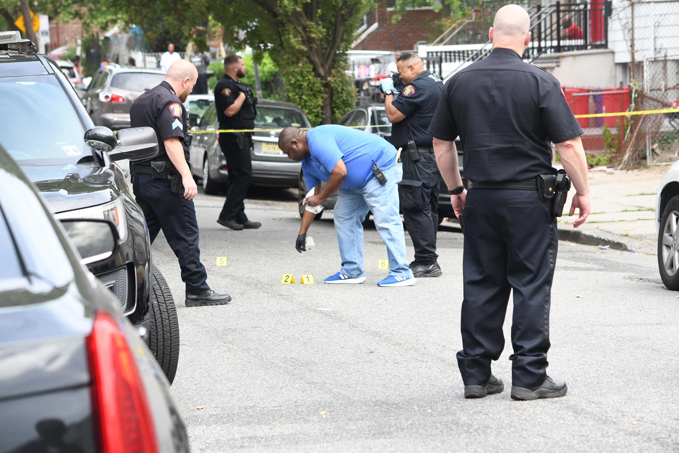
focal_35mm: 150
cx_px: 340
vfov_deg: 9.1
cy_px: 226
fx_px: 2829
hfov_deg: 13.7
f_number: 6.3
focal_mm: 100
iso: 800
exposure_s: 1/640
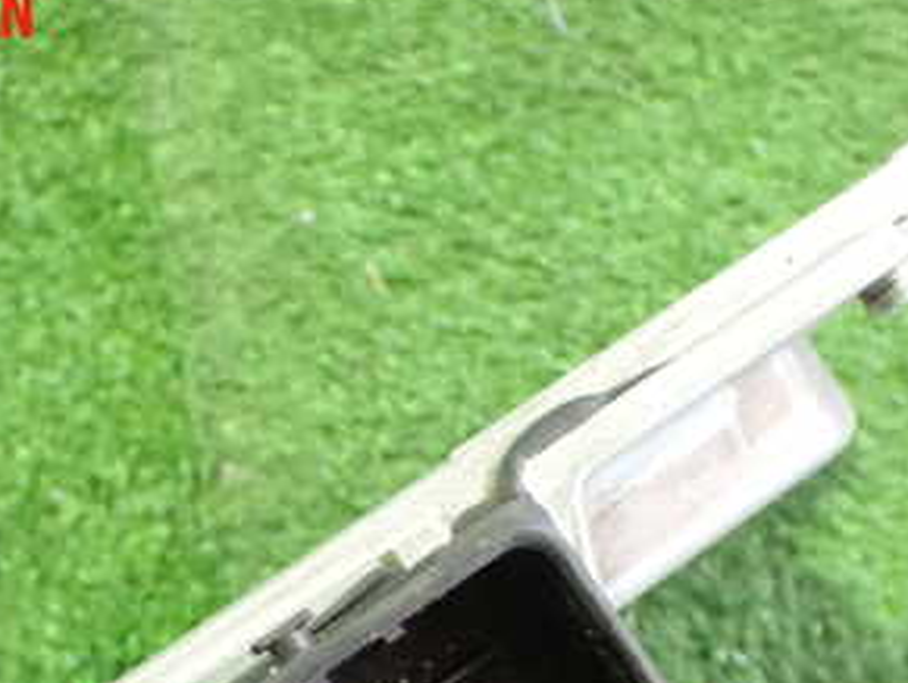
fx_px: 1628
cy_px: 683
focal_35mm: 62
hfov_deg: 31.1
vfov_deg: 22.8
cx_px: 404
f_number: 2.3
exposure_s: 1/30
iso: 1250
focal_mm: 5.4
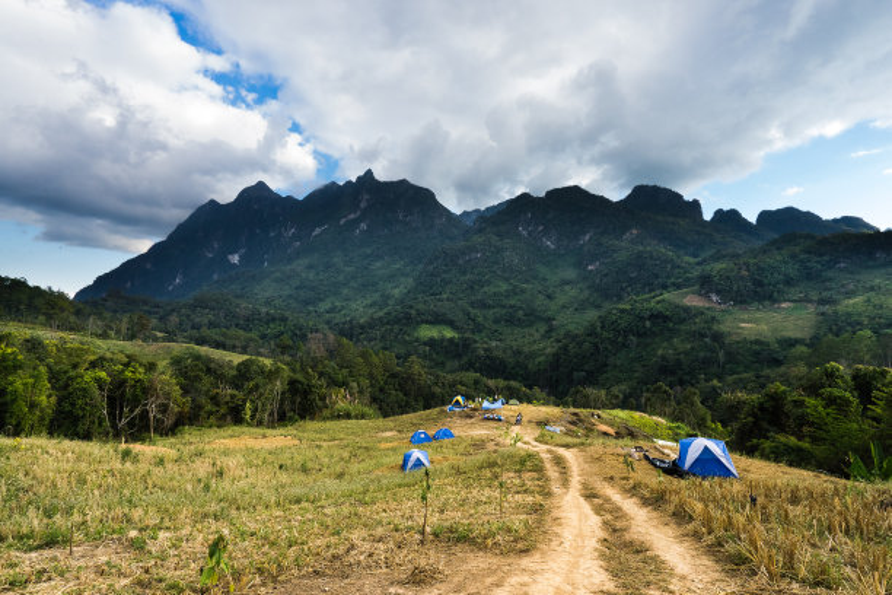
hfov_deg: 93.3
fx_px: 421
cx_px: 446
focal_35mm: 17
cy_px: 298
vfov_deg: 70.4
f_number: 22
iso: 1250
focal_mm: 17
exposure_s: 1/60
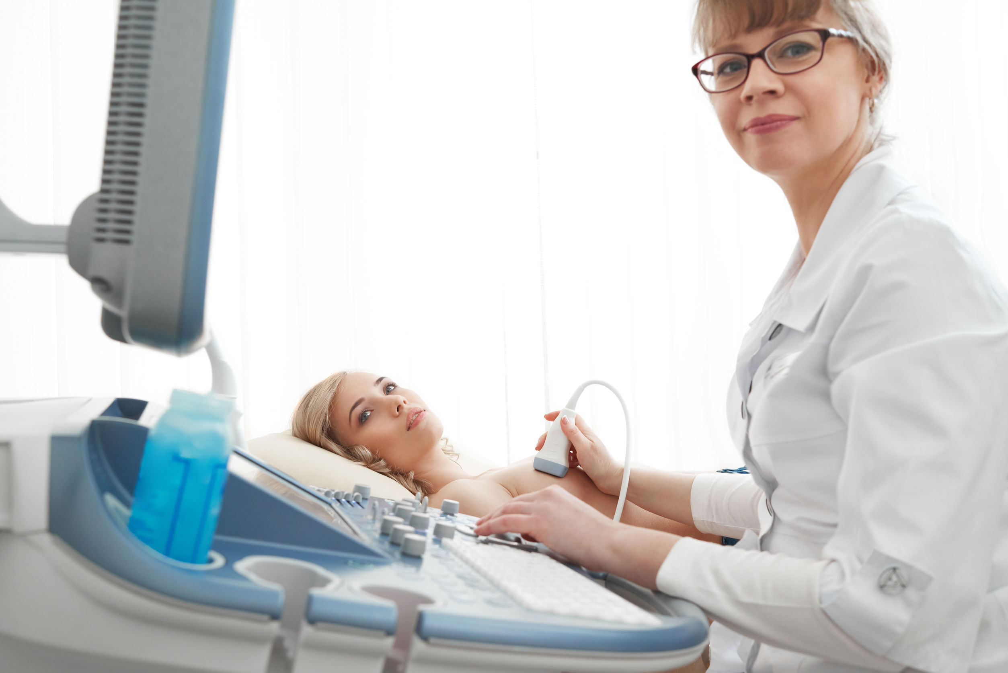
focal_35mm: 35
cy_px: 336
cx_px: 504
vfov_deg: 37.9
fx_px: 980
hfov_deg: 54.4
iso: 640
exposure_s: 1/160
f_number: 5.6
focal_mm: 35
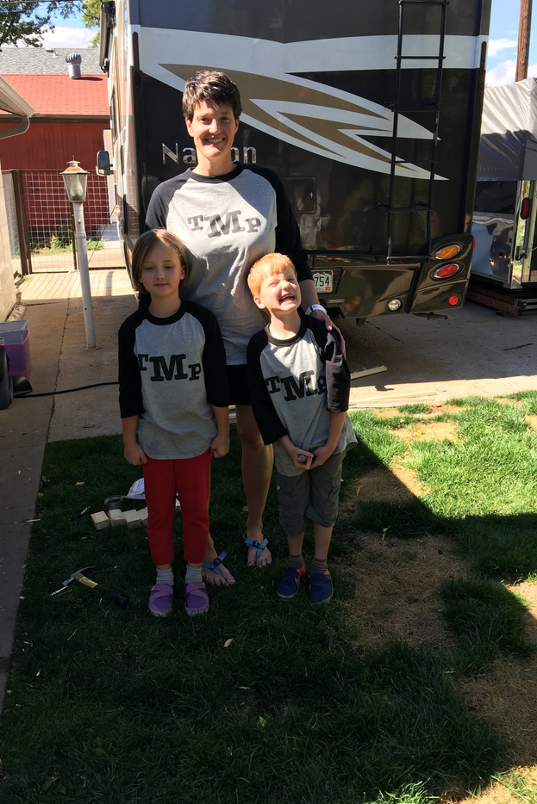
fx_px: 693
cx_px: 234
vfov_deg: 60.3
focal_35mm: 31
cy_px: 399
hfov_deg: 42.3
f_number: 2.2
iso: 25
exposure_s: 1/323
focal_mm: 4.15
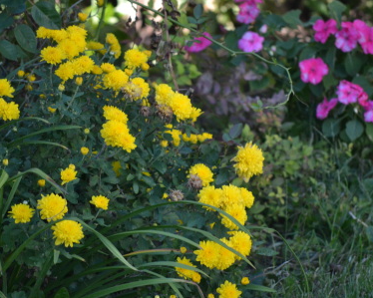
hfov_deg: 5.1
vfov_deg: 4.1
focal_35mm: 376
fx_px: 4150
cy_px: 133
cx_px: 190
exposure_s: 1/500
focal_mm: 200
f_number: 5.6
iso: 1100
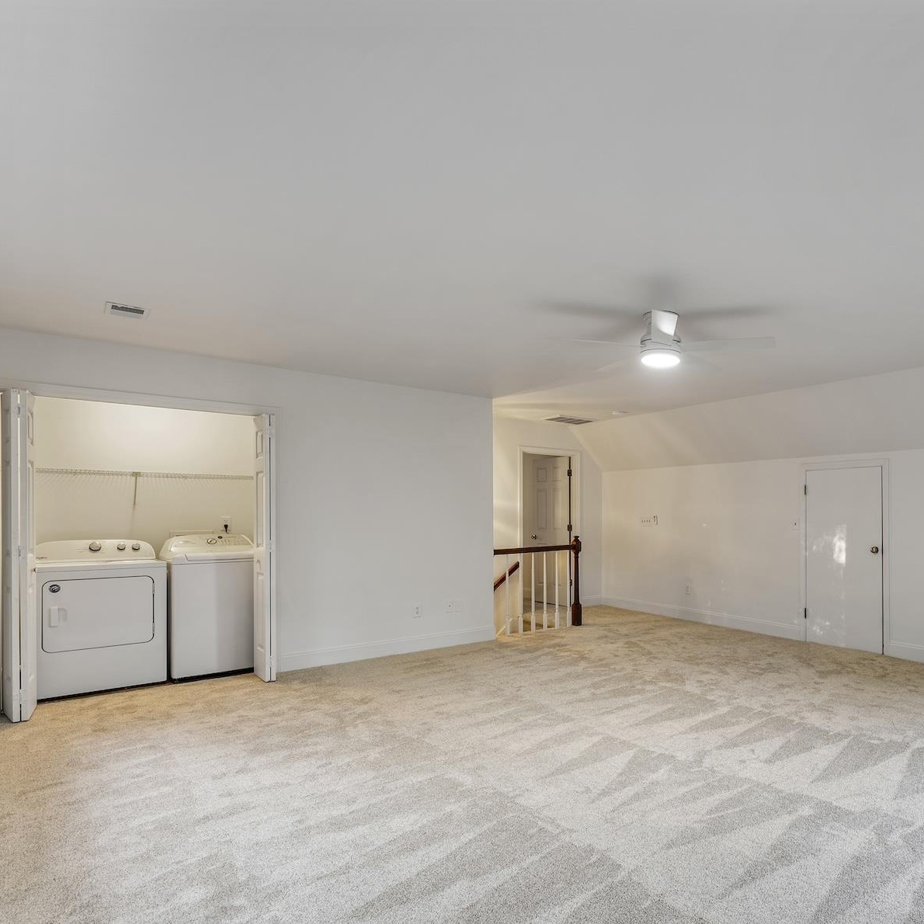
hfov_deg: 70.9
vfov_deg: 74.6
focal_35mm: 20
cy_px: 510
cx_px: 666
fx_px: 604
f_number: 6.3
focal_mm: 14
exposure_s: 1/1.25
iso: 400
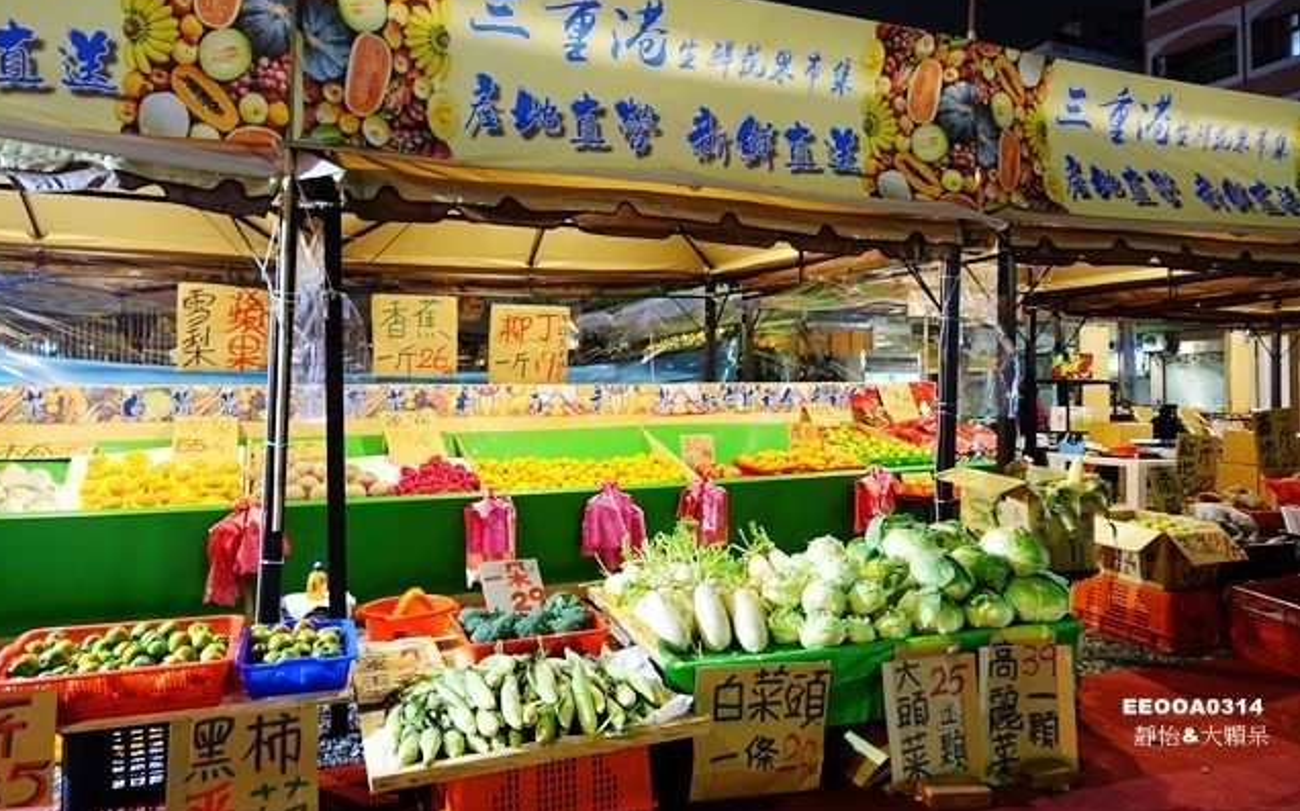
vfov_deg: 49.2
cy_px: 383
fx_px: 885
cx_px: 638
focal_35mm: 25
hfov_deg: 72.6
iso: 800
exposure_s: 1/30
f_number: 1.8
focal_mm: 8.8
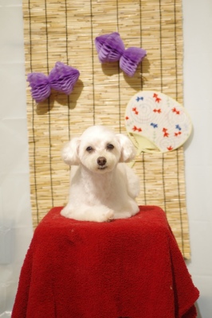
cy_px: 159
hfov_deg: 14.5
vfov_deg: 21.7
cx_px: 106
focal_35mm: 94
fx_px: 832
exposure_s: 1/80
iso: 320
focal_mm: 63
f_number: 2.8
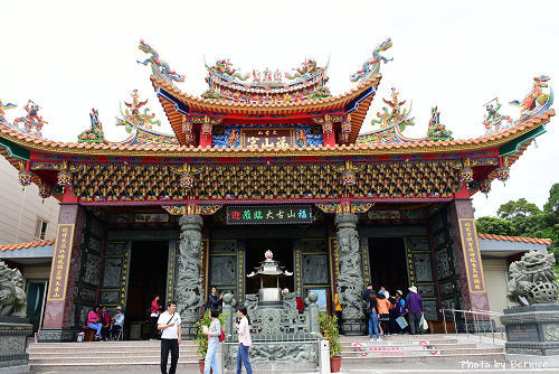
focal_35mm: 27
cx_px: 280
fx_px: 419
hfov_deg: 67.4
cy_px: 187
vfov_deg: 48.0
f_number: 7.1
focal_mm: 18
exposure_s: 1/200
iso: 100
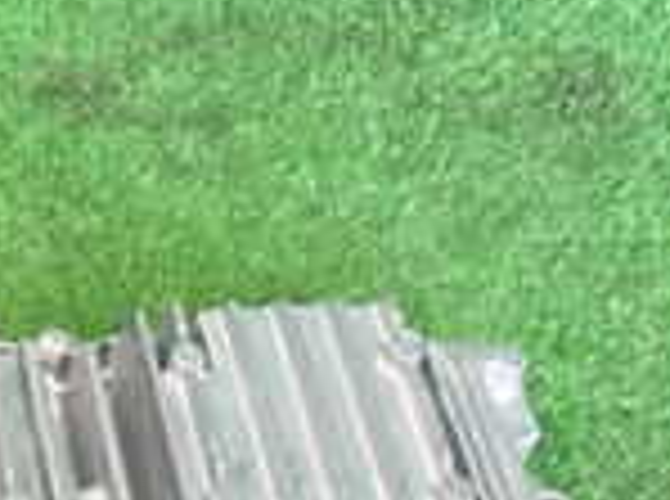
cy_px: 869
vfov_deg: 13.3
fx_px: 1950
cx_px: -288
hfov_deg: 17.8
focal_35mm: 101
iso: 400
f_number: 2
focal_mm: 4.5
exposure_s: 1/30
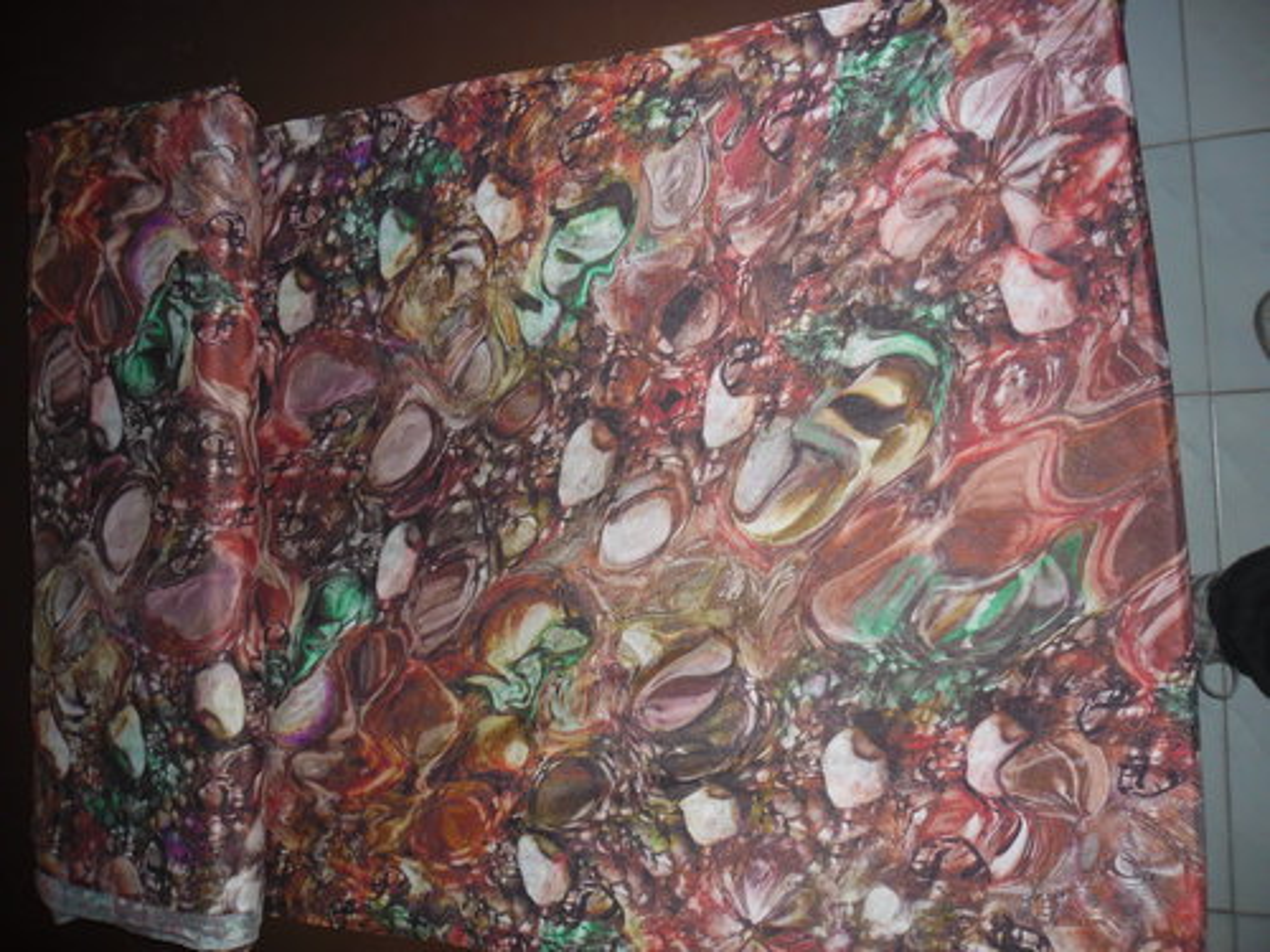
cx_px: 635
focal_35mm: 27
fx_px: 991
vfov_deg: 51.4
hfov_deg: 65.3
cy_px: 476
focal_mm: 4.9
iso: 80
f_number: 3.5
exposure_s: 1/45
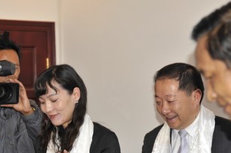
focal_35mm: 128
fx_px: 820
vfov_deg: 10.7
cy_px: 113
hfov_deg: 16.0
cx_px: 60
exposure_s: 1/60
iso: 400
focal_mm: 70
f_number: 4
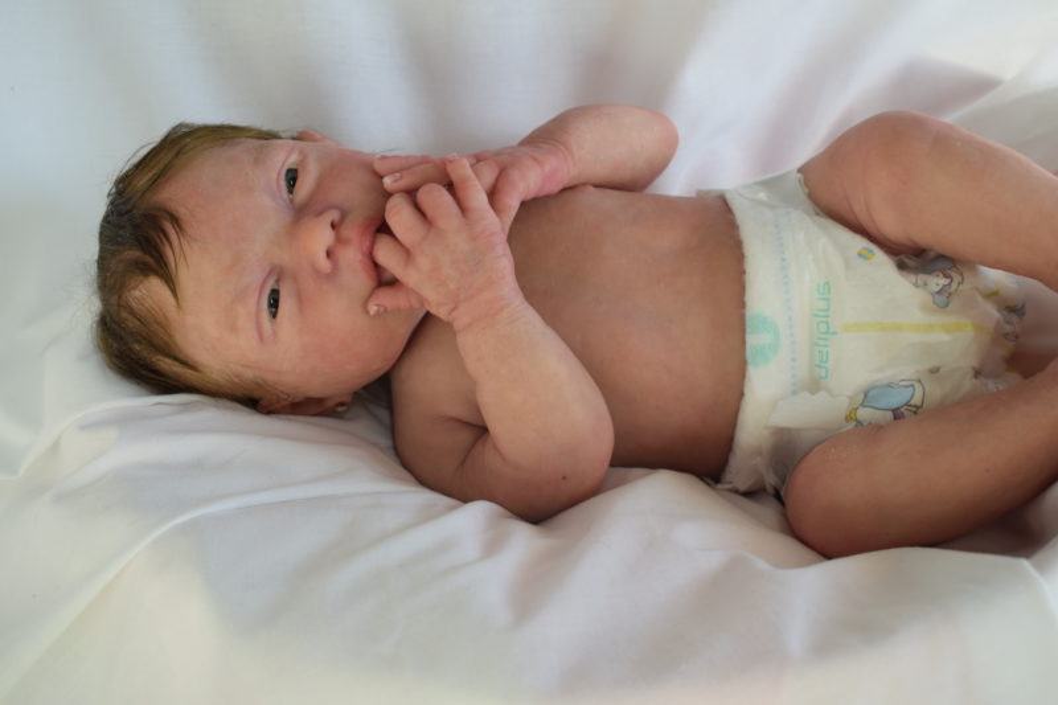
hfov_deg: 43.6
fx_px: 1322
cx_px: 529
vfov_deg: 29.9
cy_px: 352
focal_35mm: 45
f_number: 5.6
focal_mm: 30
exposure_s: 1/40
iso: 110
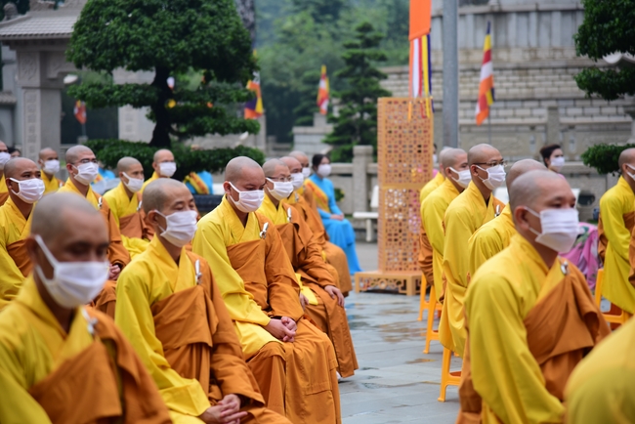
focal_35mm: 120
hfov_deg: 17.1
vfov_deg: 11.4
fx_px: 2118
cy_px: 212
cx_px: 318
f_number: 4
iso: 320
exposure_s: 1/100
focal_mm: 120
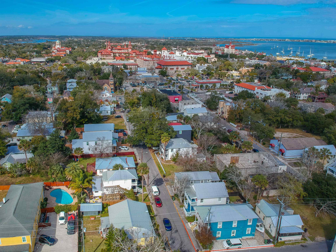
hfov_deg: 69.4
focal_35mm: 25
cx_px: 168
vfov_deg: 54.9
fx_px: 243
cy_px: 126
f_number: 2.6
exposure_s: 1/1250
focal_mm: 4.49
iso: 100
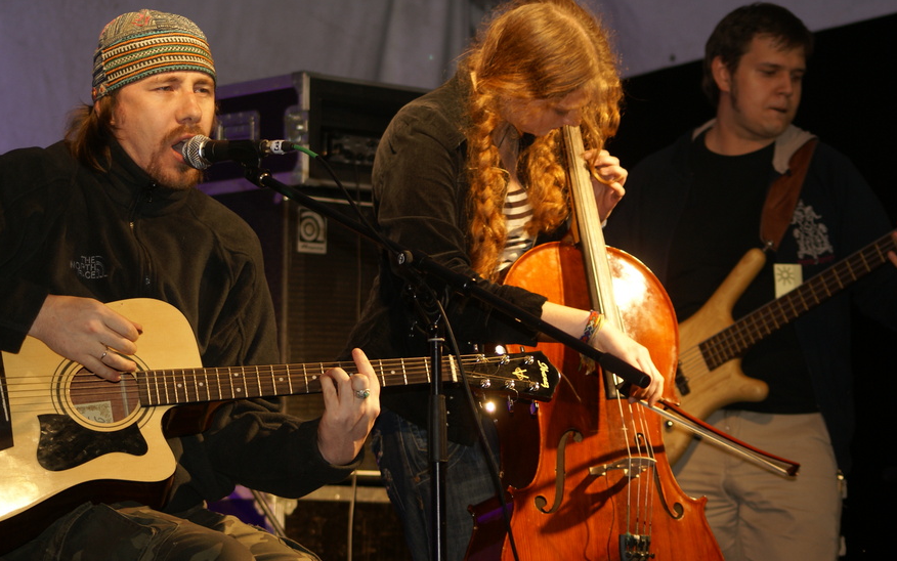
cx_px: 465
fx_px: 3057
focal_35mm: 125
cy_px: 239
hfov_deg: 16.7
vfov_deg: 10.5
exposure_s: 1/125
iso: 200
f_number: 4
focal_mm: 70
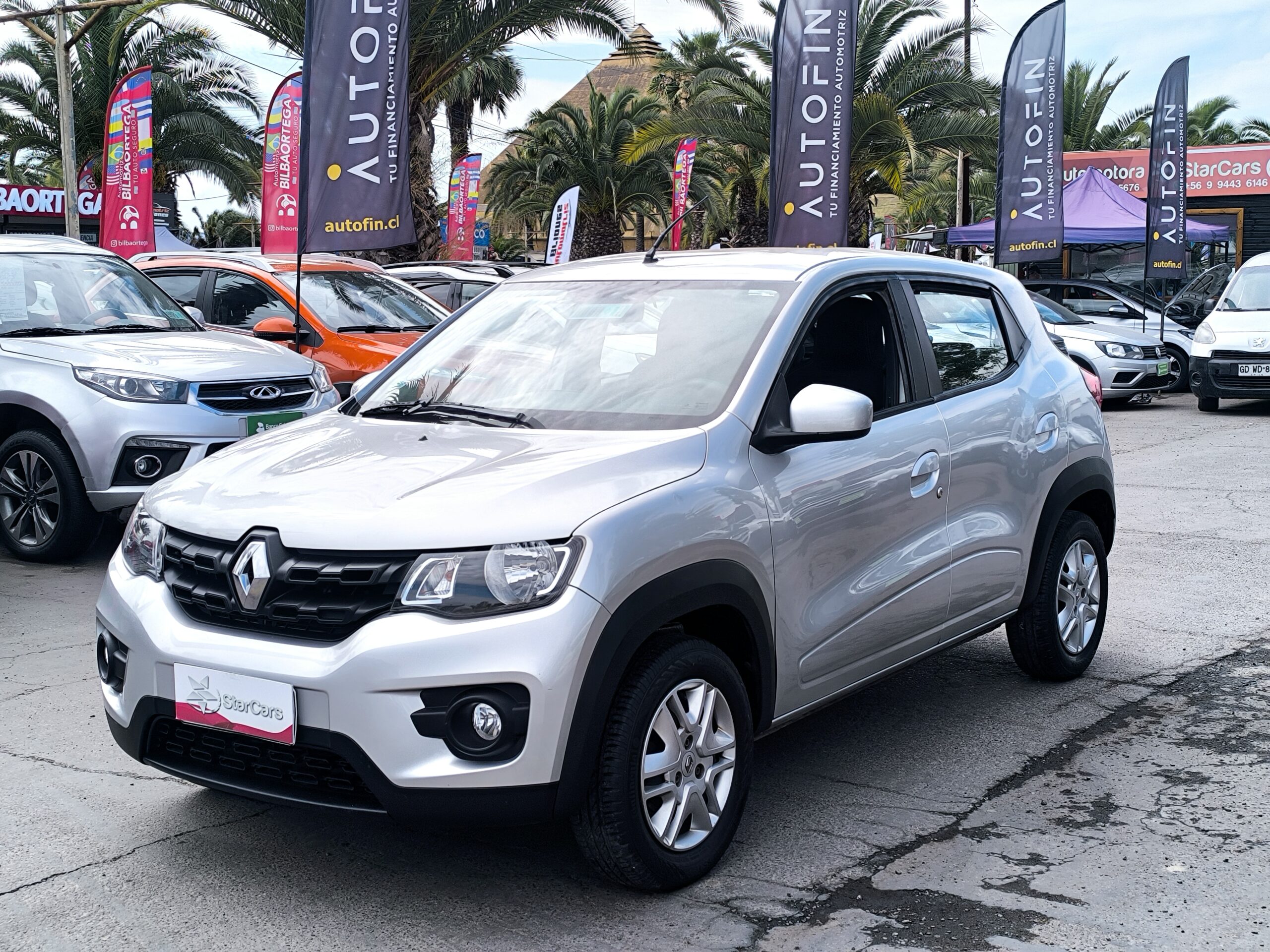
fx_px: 1688
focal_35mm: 46
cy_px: 476
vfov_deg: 31.5
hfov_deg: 41.2
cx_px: 635
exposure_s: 1/829
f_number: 1.65
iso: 50
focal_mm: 6.14
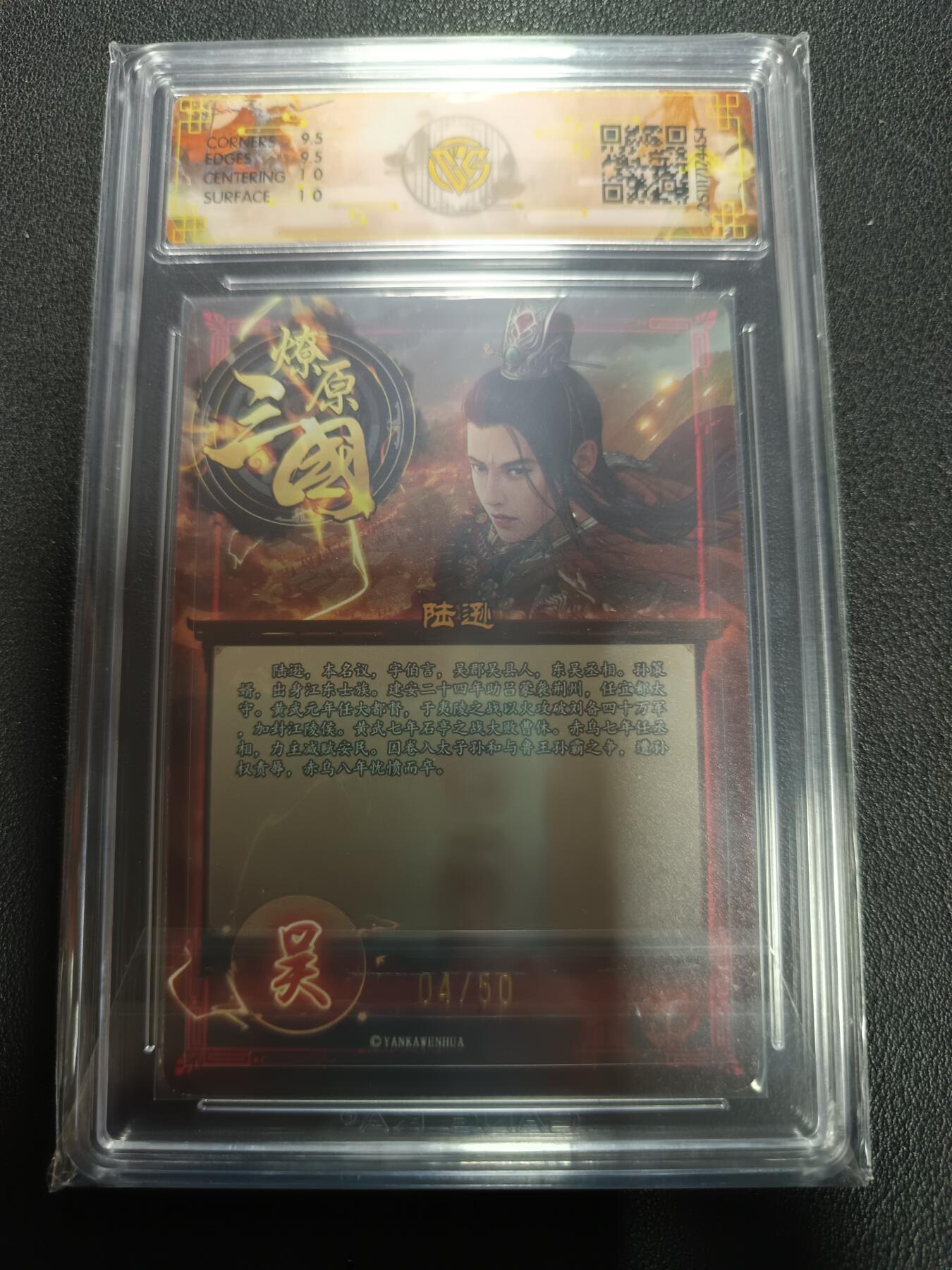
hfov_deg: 56.8
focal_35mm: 24
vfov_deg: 71.6
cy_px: 635
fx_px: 880
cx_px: 476
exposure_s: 1/50
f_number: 1.7
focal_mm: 5.31
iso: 796
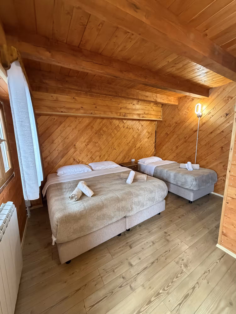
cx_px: 118
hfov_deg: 85.7
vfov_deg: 102.1
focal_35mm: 14
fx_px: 127
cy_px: 157
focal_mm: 2.22
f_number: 2.2
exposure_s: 1/60
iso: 640
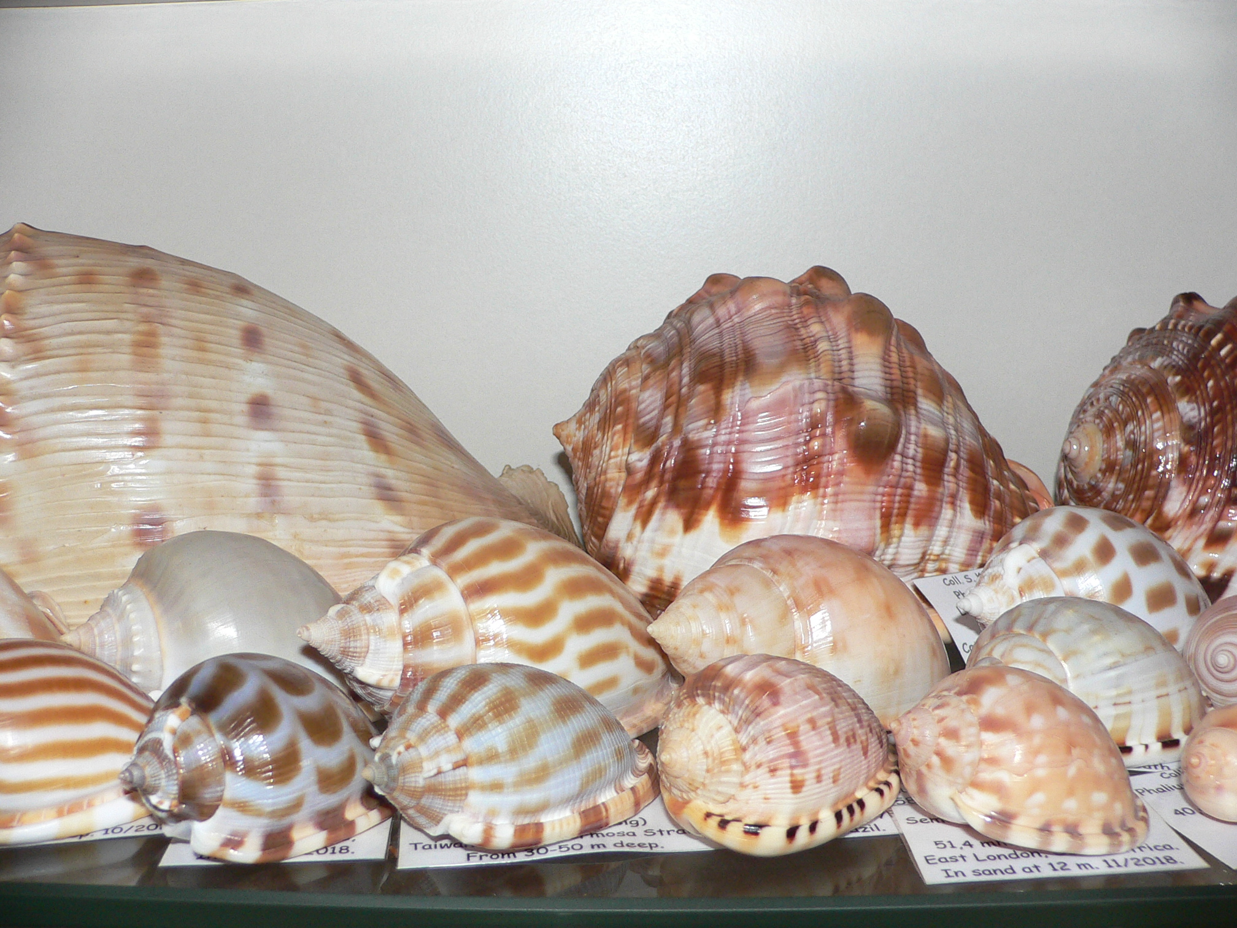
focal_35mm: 35
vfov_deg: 40.7
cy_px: 464
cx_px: 618
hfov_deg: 52.6
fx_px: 1251
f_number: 2.8
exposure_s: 1/60
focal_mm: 4.6
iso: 100
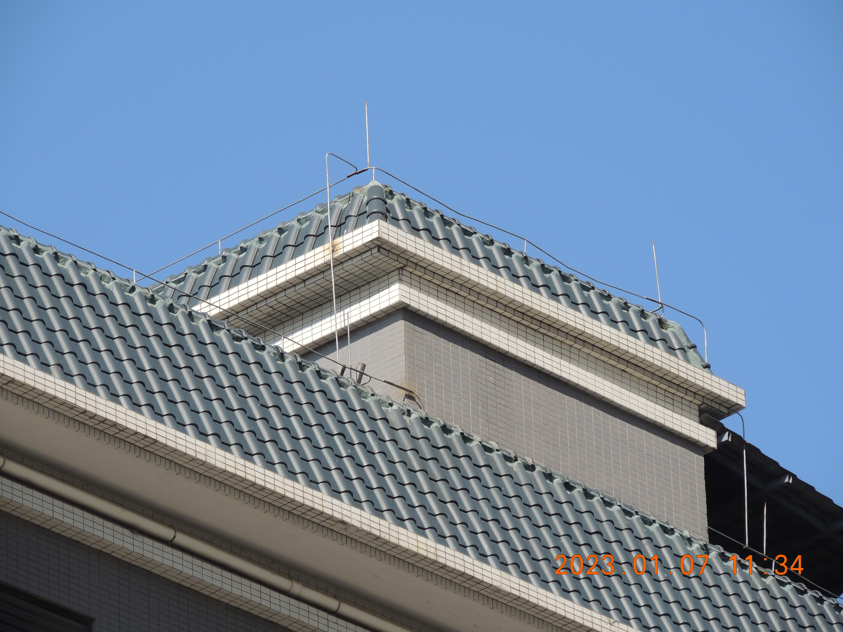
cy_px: 316
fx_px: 7915
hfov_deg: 6.1
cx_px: 422
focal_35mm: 325
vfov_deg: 4.6
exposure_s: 1/800
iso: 140
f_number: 4.8
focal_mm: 57.9
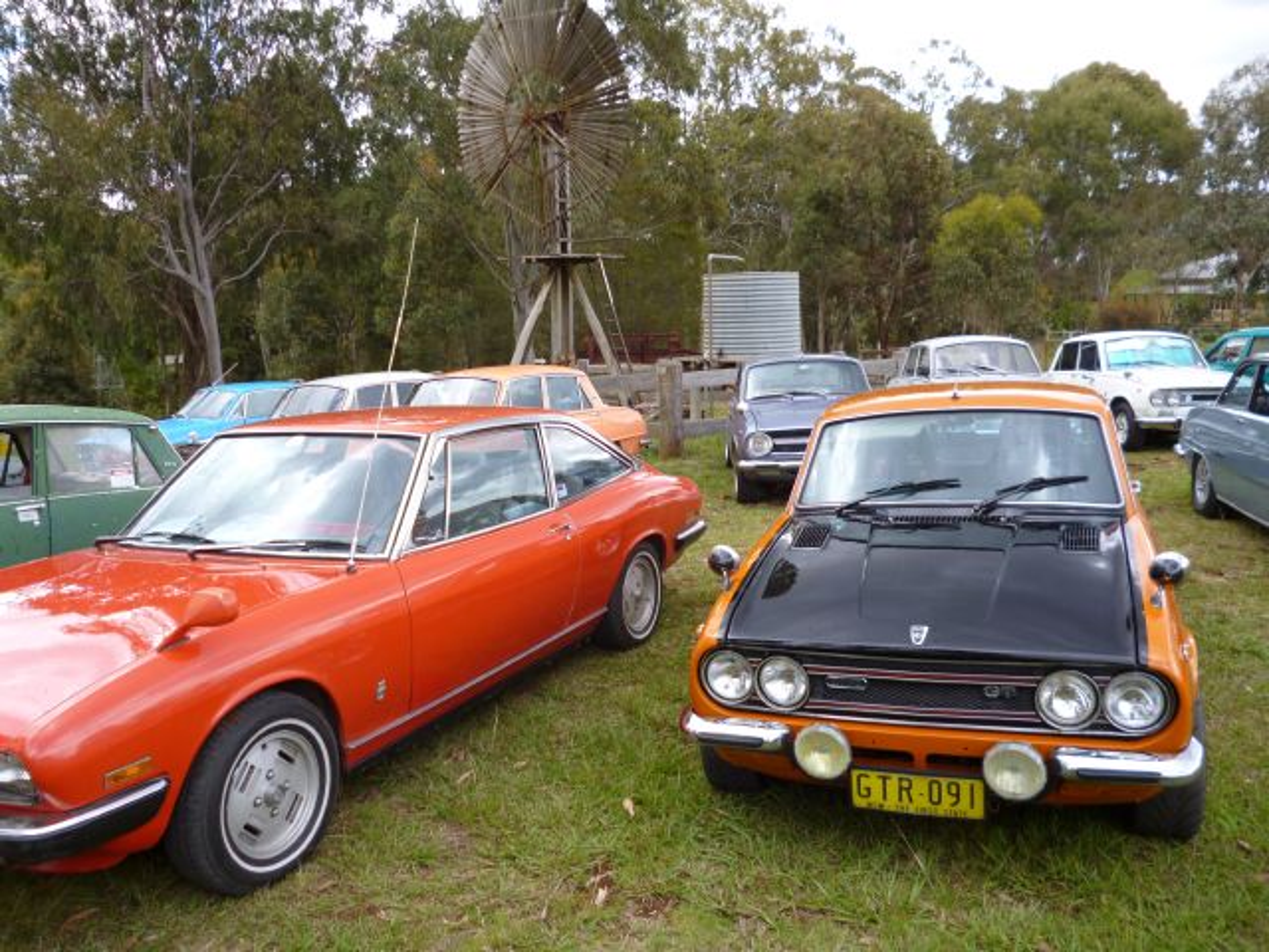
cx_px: 634
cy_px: 476
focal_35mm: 28
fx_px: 1026
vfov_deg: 49.7
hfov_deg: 63.4
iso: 100
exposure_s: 1/160
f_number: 3.1
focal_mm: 5
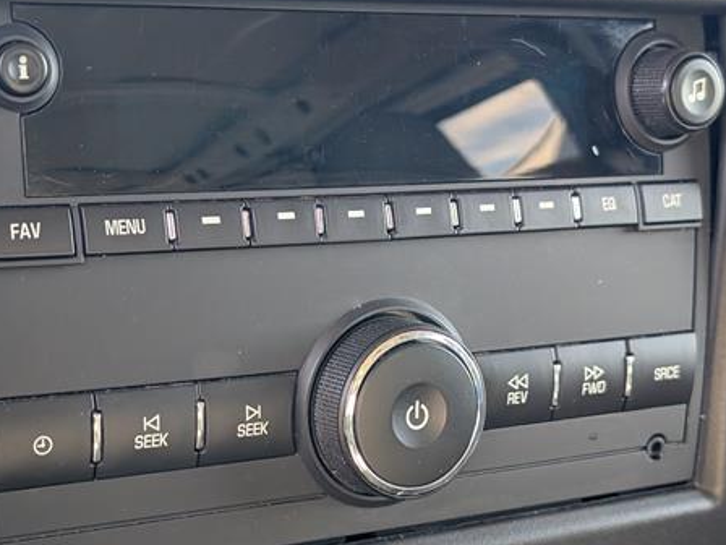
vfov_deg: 21.0
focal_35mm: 70
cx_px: 353
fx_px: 1468
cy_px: 313
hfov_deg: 27.8
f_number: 1.68
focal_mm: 6.9
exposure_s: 1/625
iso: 773
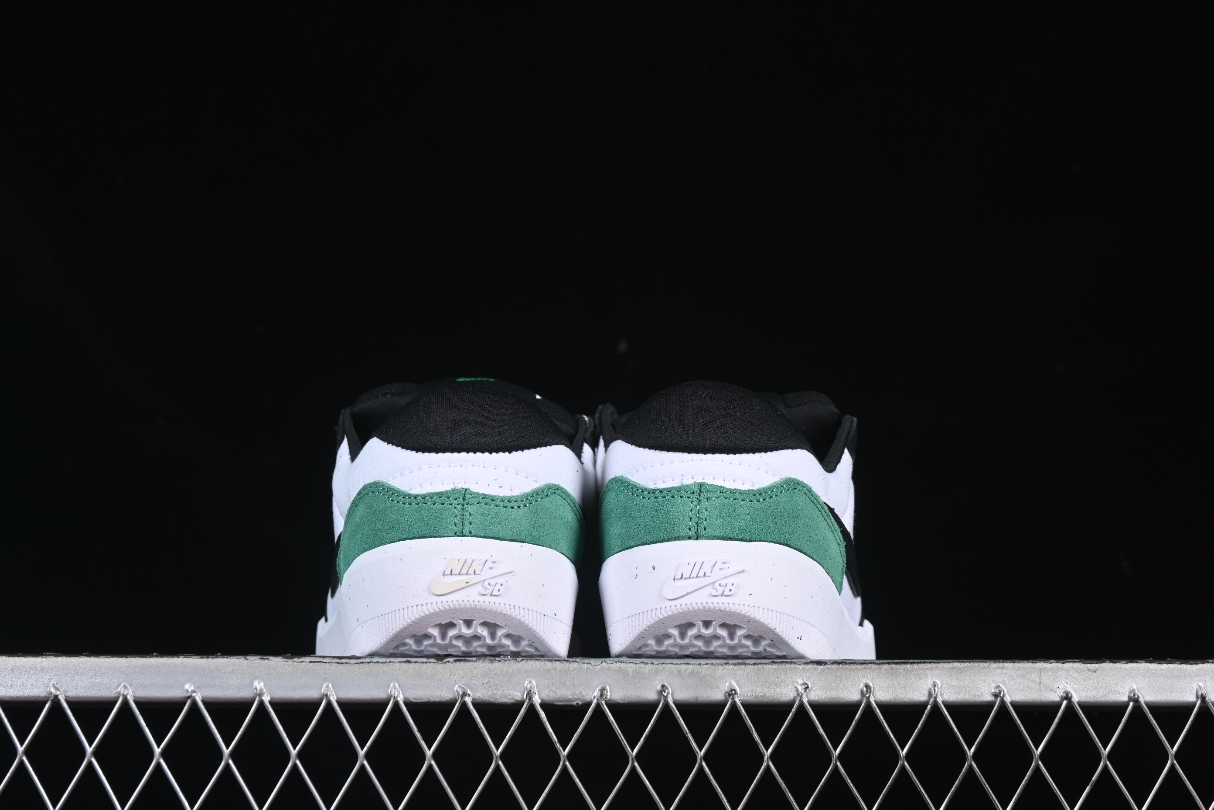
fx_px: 2529
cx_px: 607
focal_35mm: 75
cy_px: 405
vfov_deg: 18.2
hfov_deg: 27.0
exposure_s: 1/60
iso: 160
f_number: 7.1
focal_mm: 50
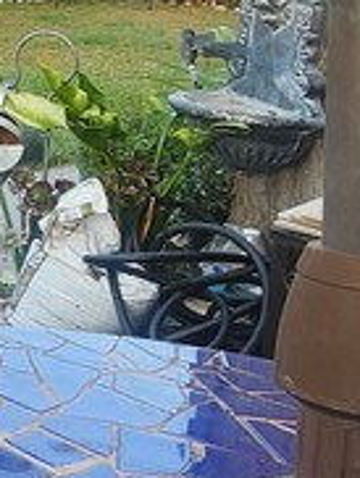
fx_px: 1010
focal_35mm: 73
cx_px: -389
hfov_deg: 15.5
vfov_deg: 25.3
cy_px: -3
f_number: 2.2
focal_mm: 2.2
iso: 50
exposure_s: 1/60
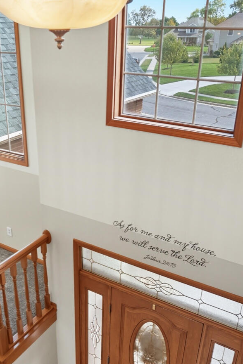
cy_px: 195
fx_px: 344
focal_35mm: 34
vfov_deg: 55.7
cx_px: 89
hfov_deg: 38.6
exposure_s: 1/750
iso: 125
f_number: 5.6
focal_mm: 10
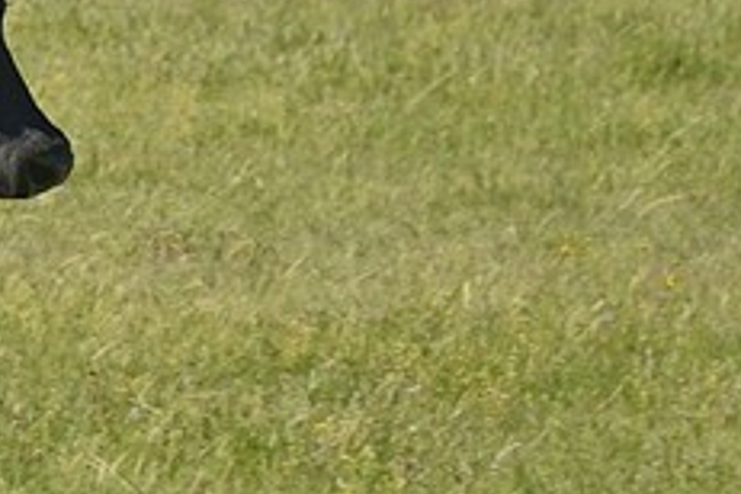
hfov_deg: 1.6
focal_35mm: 1279
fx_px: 26324
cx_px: -1565
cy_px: -189
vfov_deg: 1.1
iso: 400
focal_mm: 185
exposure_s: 1/800
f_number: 8
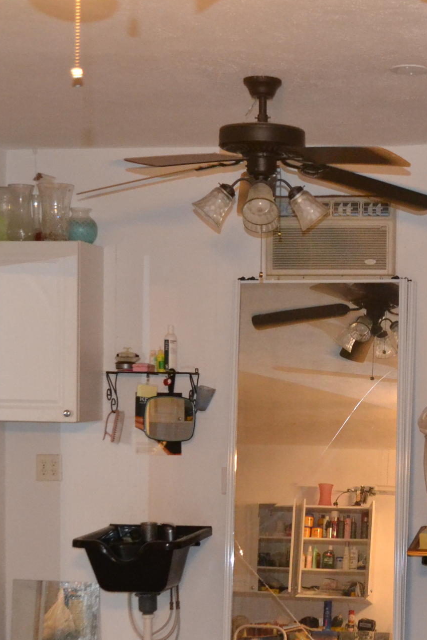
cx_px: 446
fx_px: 1370
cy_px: 435
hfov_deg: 17.2
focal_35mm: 77
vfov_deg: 26.2
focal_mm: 22
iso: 2500
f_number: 3.8
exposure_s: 1/60
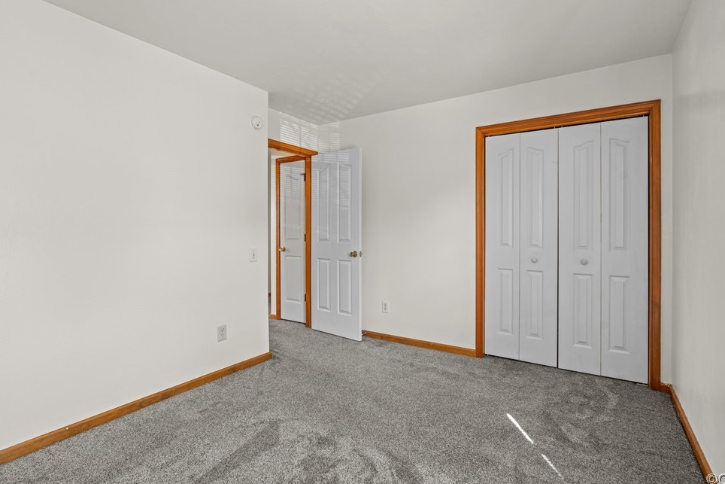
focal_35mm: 18
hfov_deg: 90.0
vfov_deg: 67.3
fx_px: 363
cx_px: 373
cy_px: 219
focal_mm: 16
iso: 400
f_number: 8
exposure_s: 1/3
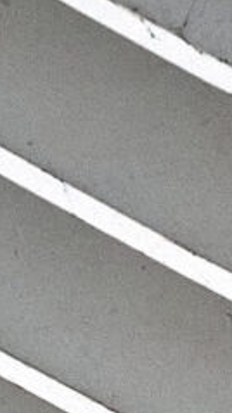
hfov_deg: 1.3
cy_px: 1292
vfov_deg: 2.4
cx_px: 883
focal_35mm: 909
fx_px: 9961
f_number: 4.5
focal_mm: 53.9
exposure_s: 1/320
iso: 500
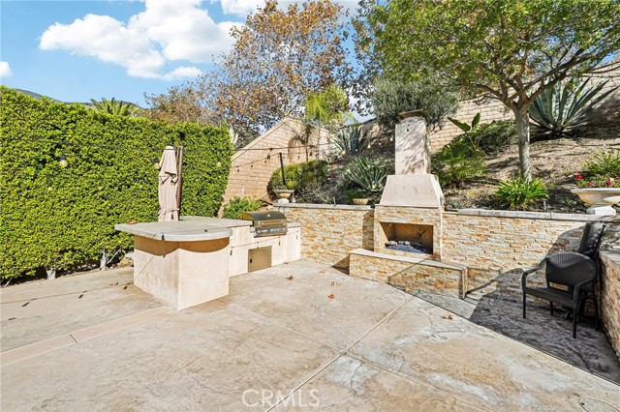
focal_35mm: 16
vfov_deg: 73.7
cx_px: 310
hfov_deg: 96.8
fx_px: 275
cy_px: 206
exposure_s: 1/1500
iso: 400
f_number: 8
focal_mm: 16
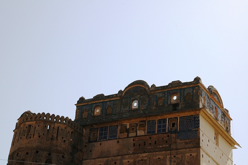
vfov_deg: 17.5
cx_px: 124
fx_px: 537
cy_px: 82
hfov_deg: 26.0
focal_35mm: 78
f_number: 11
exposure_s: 1/500
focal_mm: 52
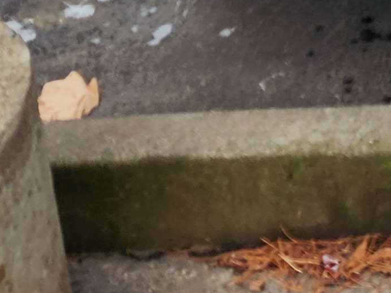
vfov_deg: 9.2
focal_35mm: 133
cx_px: 655
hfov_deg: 13.6
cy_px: -541
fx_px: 1502
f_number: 1.8
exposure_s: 1/180
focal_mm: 5.4
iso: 25
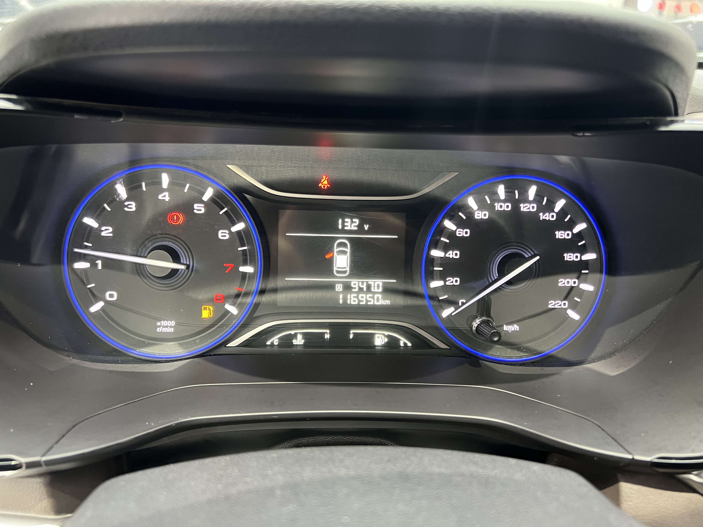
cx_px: 352
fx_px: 528
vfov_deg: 53.1
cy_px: 264
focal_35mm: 26
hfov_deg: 67.3
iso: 500
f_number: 1.5
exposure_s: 1/50
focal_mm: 5.7
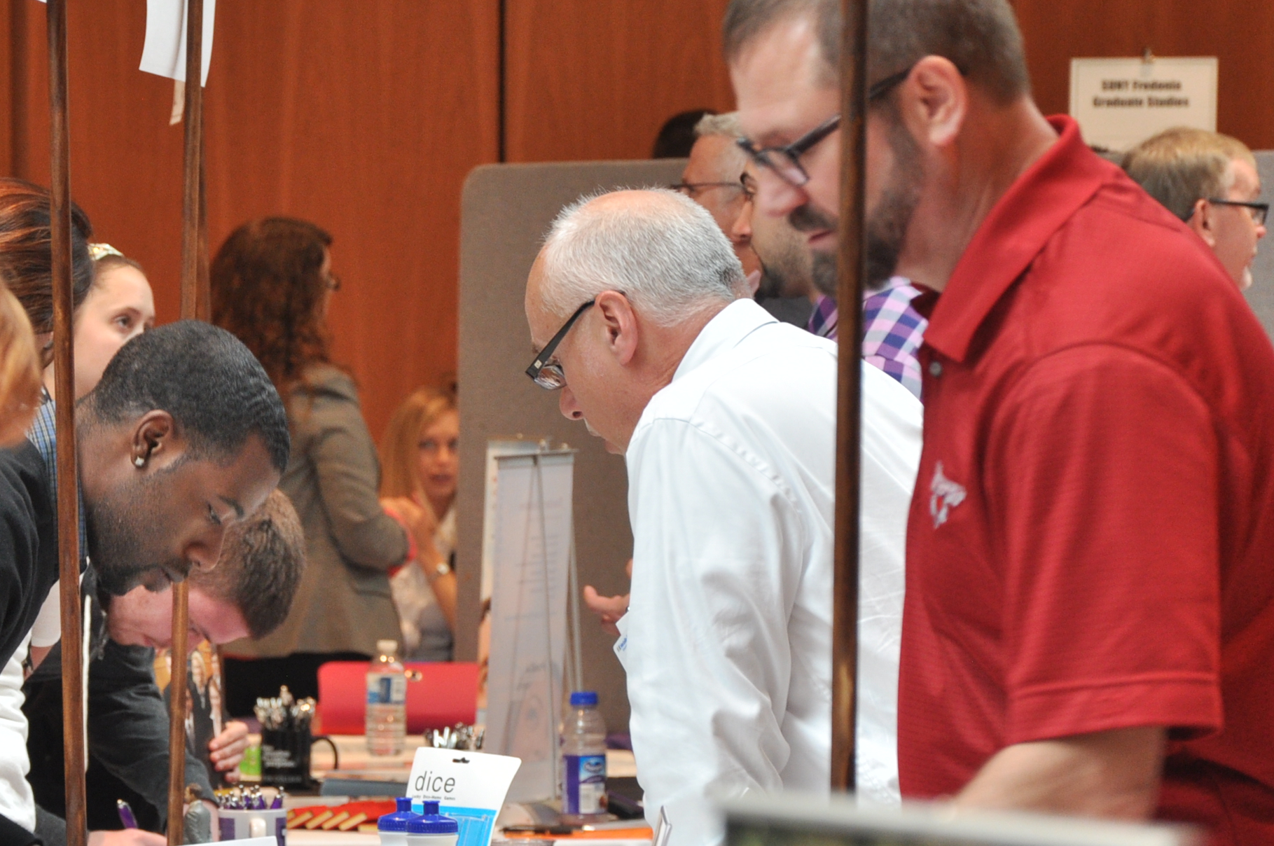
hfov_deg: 8.4
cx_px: 289
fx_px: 8624
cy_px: 660
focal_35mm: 244
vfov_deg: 5.6
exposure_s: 1/30
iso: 500
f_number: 5.6
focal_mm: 92
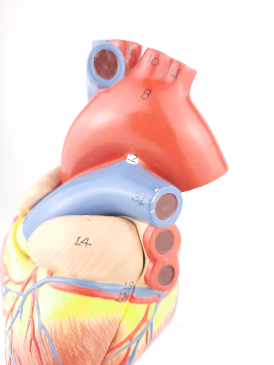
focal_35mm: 25
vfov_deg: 69.4
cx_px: 137
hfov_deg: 54.9
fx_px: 264
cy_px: 182
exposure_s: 1/50
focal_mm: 4.6
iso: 32
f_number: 2
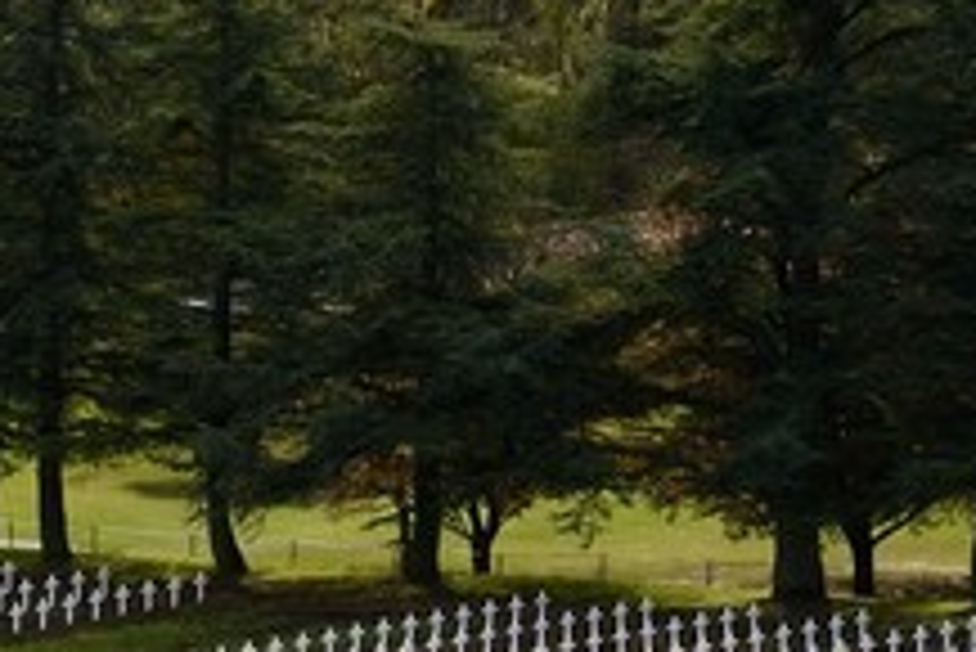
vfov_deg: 3.2
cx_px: -2411
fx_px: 11584
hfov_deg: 4.5
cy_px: 387
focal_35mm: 427
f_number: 13
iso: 200
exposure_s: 1/250
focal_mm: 58
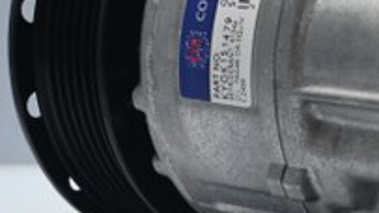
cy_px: 39
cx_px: 424
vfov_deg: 7.4
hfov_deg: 13.0
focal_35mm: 163
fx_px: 1633
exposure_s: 1/60
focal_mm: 35
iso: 800
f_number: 5.3
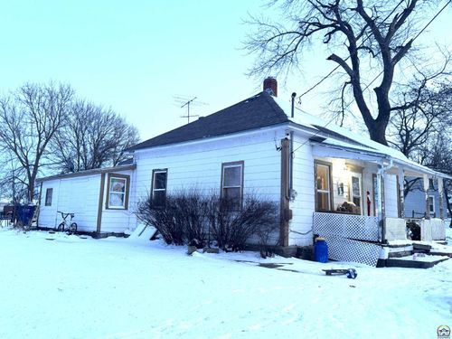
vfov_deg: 48.2
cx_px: 226
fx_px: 379
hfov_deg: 61.7
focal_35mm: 29
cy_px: 170
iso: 250
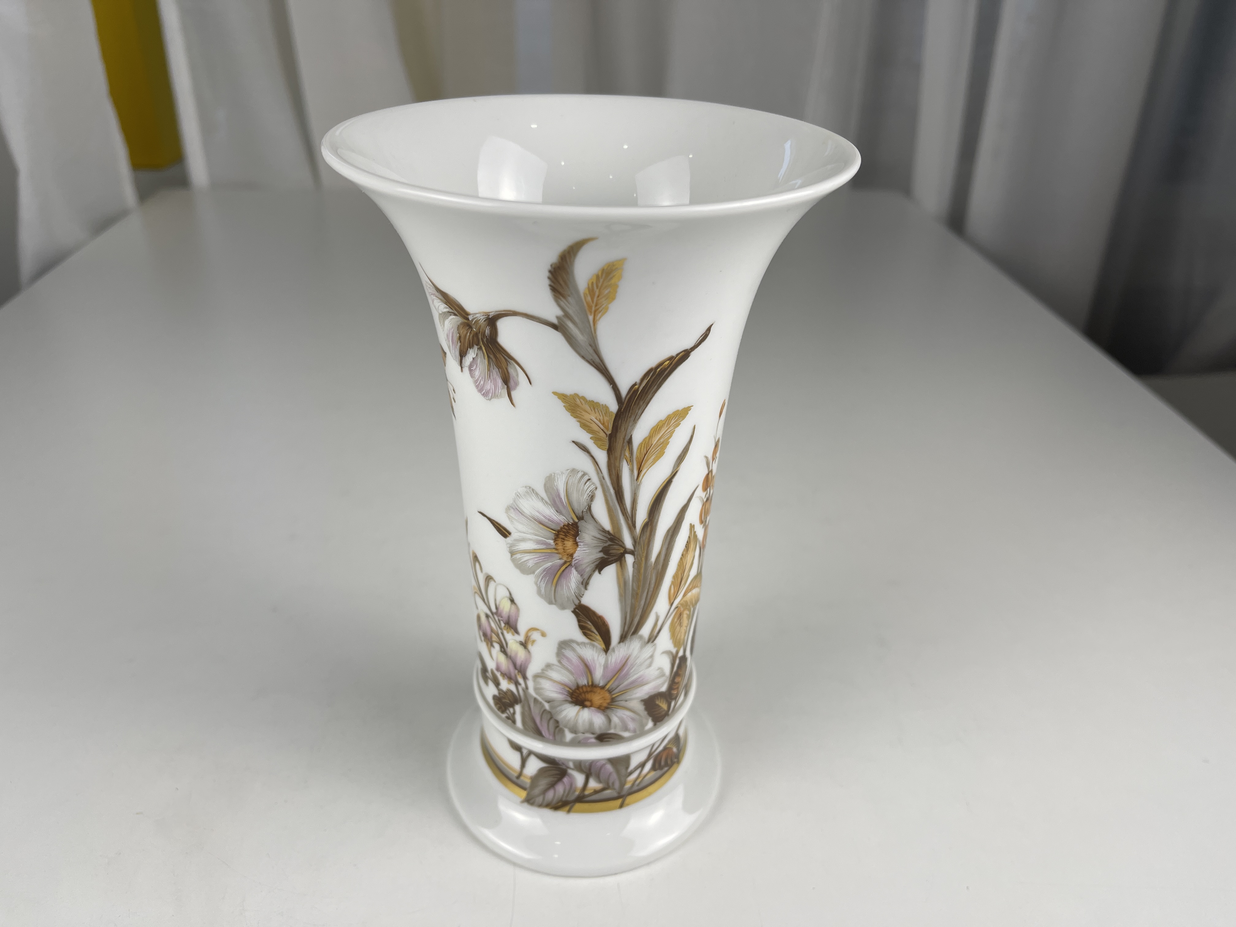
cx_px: 618
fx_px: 893
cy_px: 464
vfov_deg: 54.9
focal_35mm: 25
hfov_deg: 69.4
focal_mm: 5.1
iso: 32
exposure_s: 1/279
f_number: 1.6
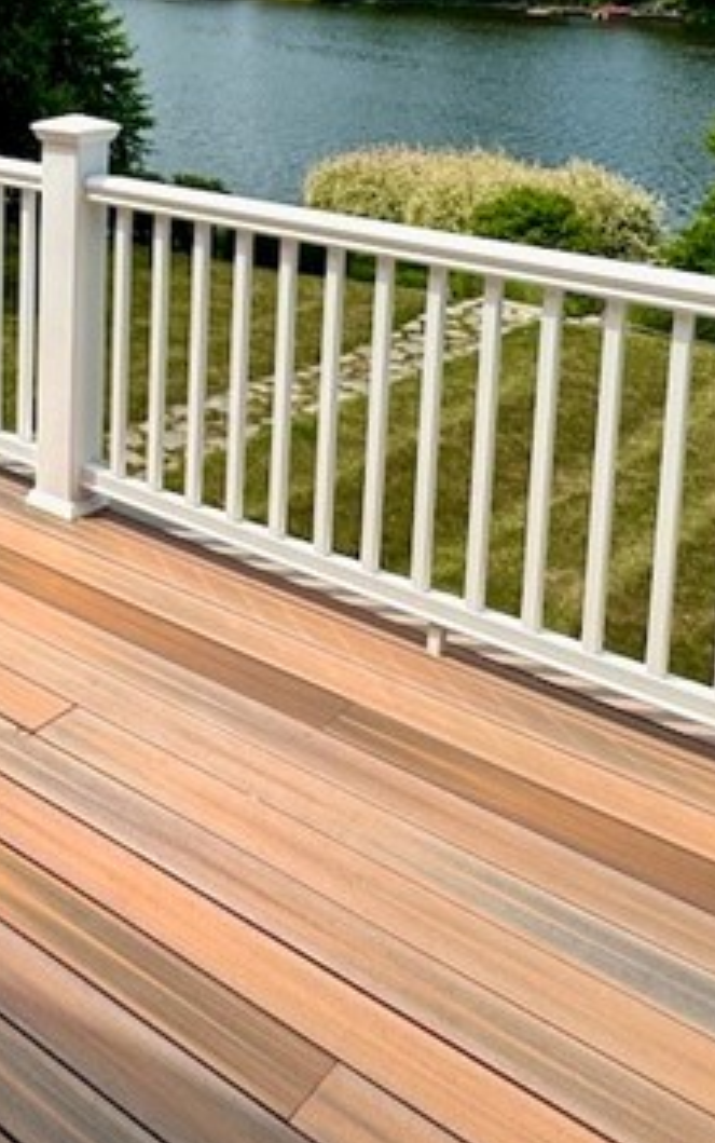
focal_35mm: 43
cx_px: -42
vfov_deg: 42.2
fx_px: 1339
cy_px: 100
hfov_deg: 27.7
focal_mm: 2.22
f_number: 2.2
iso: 40
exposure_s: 1/2415
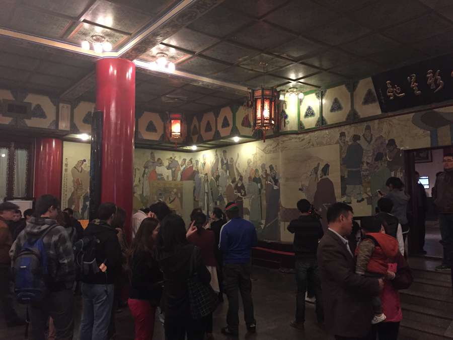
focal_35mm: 29
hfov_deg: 61.7
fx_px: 380
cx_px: 226
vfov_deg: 48.2
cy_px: 170
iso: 250
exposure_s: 1/15
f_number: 2.2
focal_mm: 4.15
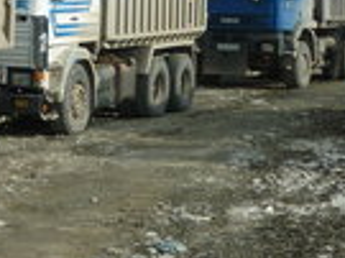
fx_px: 1215
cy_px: -29
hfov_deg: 15.7
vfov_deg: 11.9
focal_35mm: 122
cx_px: -49
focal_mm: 5.5
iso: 80
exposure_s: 1/1000
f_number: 2.8
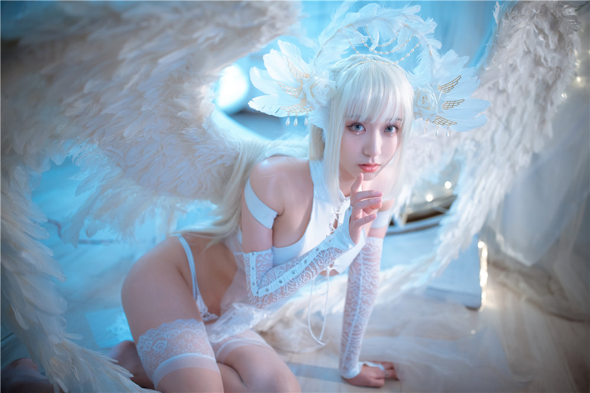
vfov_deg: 37.9
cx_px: 295
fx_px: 574
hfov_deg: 54.4
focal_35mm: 35
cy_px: 196
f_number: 1.4
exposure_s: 1/60
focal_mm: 35
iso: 640
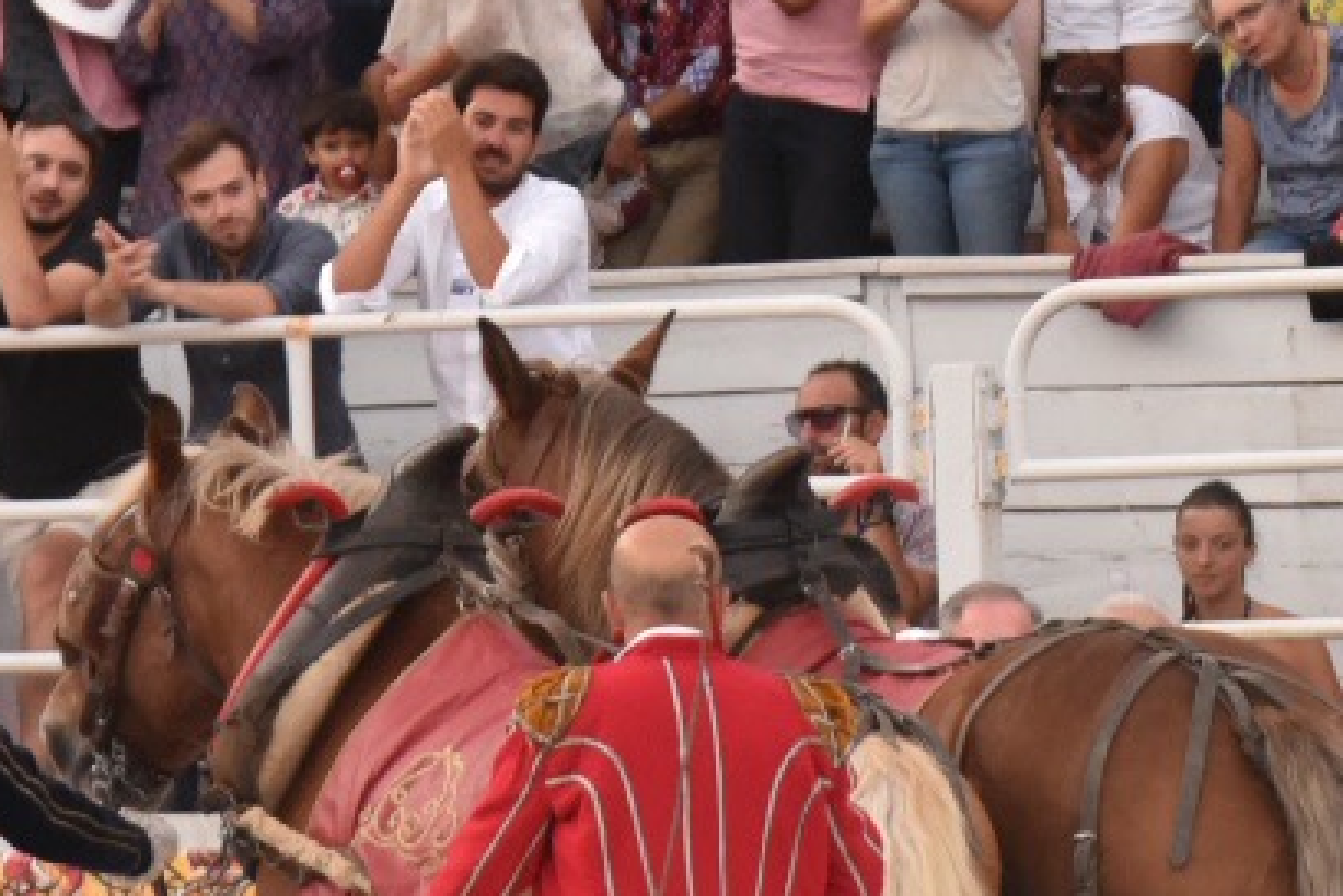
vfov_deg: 2.2
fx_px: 23621
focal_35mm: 633
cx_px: 1487
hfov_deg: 3.3
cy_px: 686
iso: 2000
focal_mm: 160
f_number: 5.6
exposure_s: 1/640
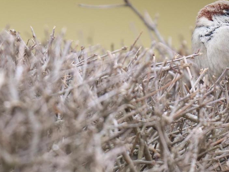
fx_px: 8410
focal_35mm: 1271
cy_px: 0
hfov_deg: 1.6
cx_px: 229
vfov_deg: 1.2
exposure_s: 1/250
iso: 500
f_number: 4.5
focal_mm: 280
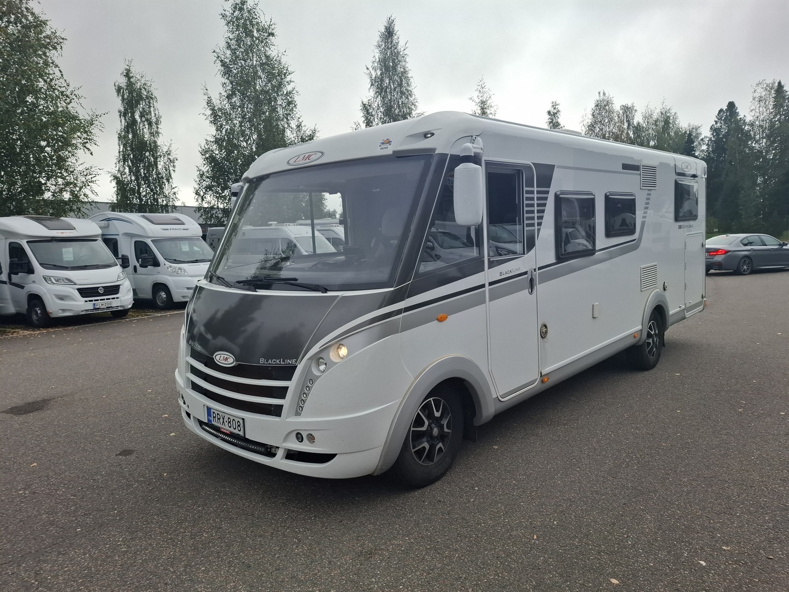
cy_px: 296
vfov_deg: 58.9
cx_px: 394
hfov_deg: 73.9
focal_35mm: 23
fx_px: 524
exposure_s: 1/1200
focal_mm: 5.54
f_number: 1.8
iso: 50
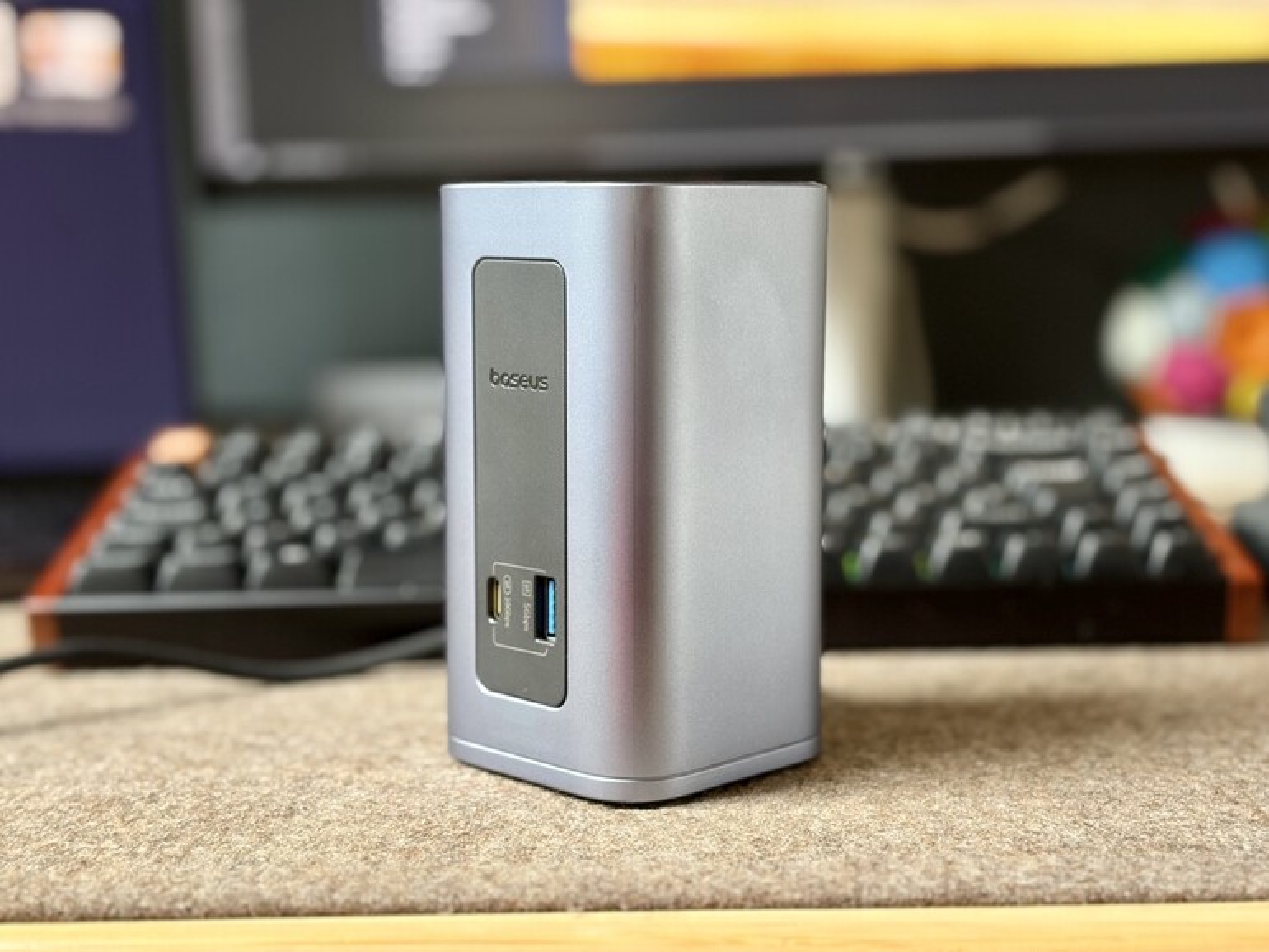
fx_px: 1907
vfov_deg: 28.0
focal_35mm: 52
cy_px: 476
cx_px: 634
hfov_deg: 36.8
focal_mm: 5.96
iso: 125
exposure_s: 1/60
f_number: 1.6
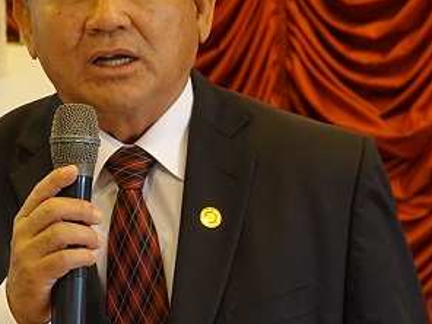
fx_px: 3220
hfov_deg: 7.7
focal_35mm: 258
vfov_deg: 5.8
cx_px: 342
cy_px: 208
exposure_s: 1/25
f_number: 3.5
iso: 800
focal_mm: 30.5
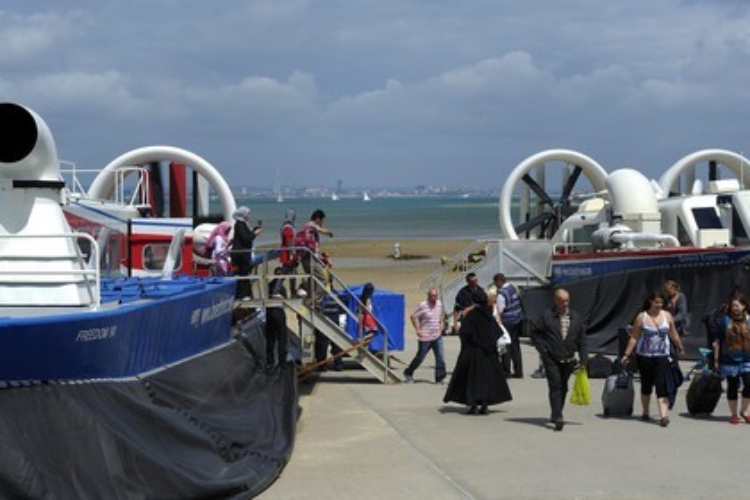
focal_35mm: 70
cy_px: 250
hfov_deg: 28.8
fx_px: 1458
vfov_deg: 19.5
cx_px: 375
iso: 200
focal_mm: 70
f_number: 11
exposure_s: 1/400
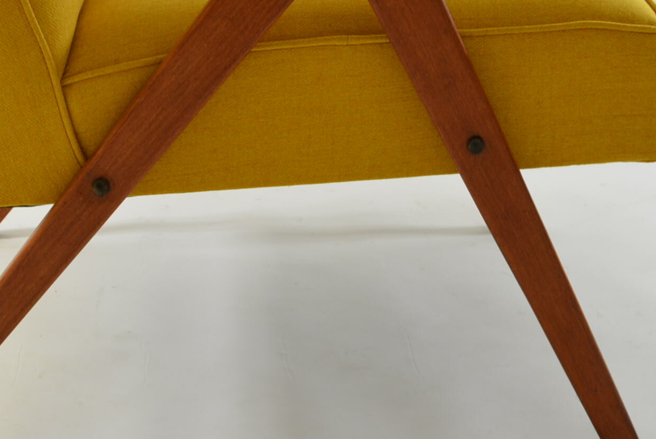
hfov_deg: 22.5
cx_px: 279
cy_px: -51
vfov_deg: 14.8
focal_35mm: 90
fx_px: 1645
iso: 400
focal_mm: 25
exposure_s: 1/60
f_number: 5.6
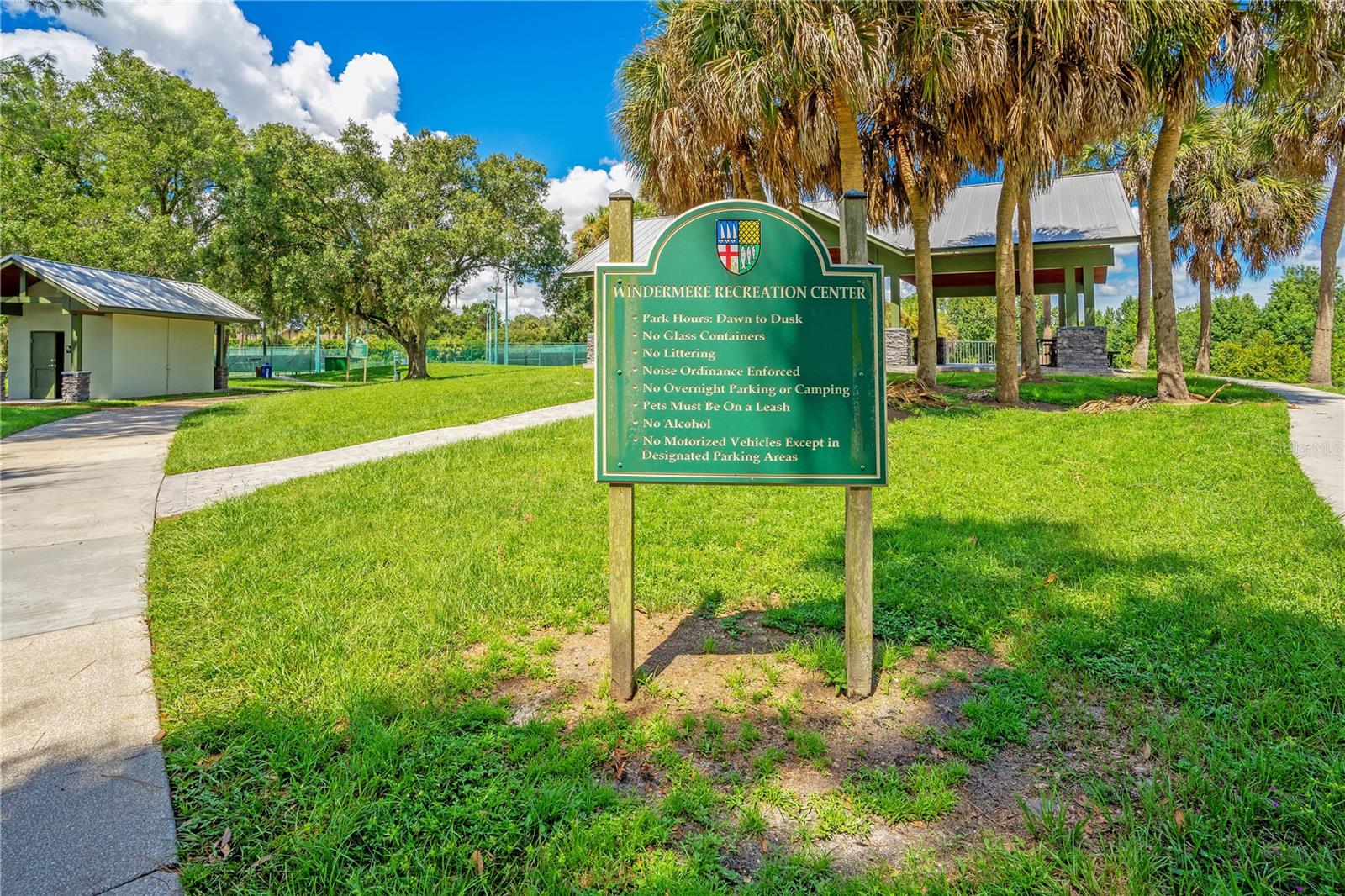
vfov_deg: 73.7
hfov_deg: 96.7
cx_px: 672
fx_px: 598
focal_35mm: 16
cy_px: 448
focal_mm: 16
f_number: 10
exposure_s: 1/100
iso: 100
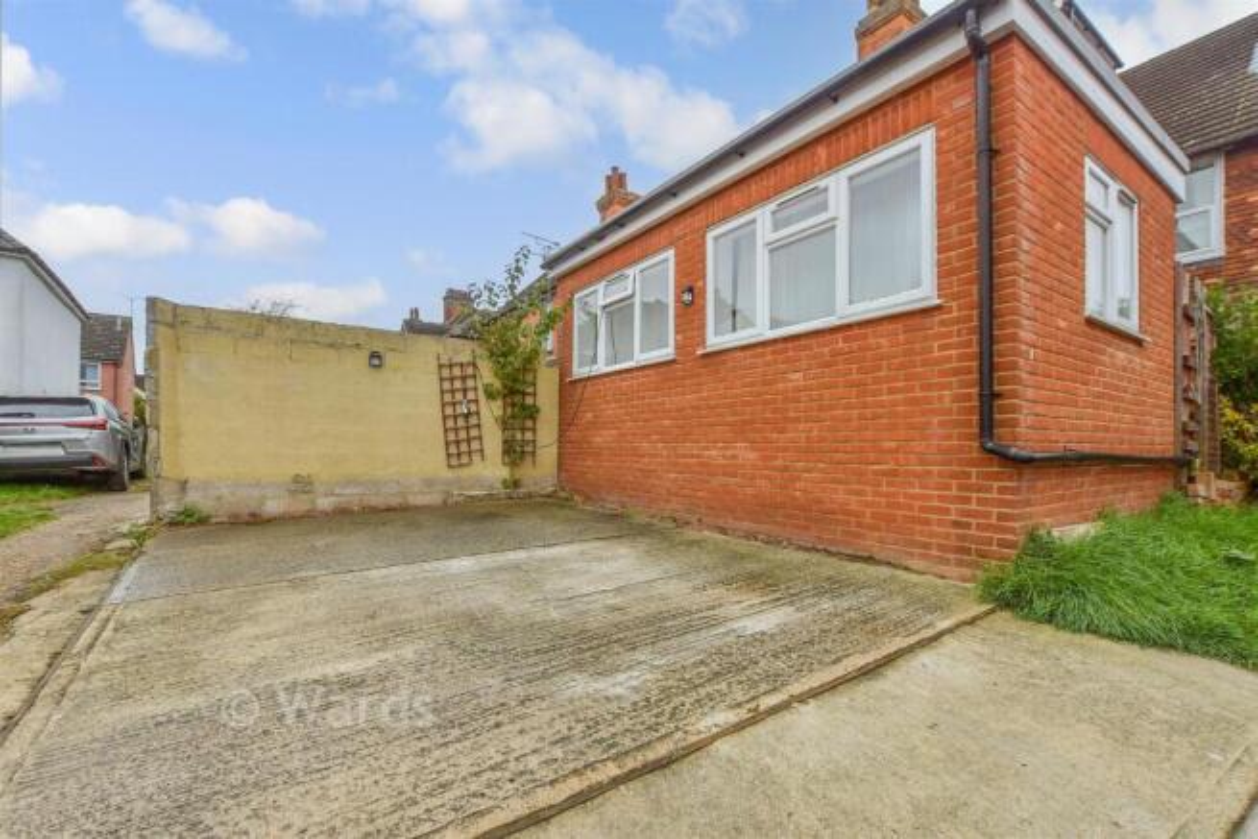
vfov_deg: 77.4
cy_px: 420
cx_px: 629
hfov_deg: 100.4
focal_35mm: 15
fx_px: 524
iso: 250
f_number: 8
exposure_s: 1/100
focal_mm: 10
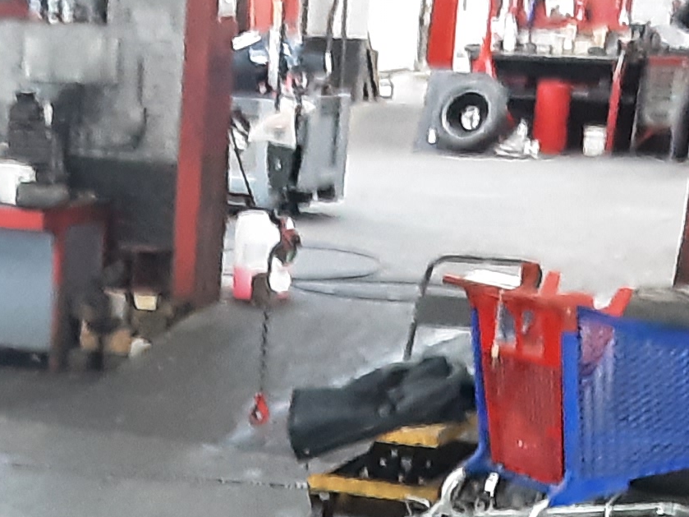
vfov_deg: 12.8
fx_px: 2090
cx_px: 32
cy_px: 917
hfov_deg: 18.3
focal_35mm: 105
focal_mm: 2.91
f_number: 1.9
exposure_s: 1/25
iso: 320
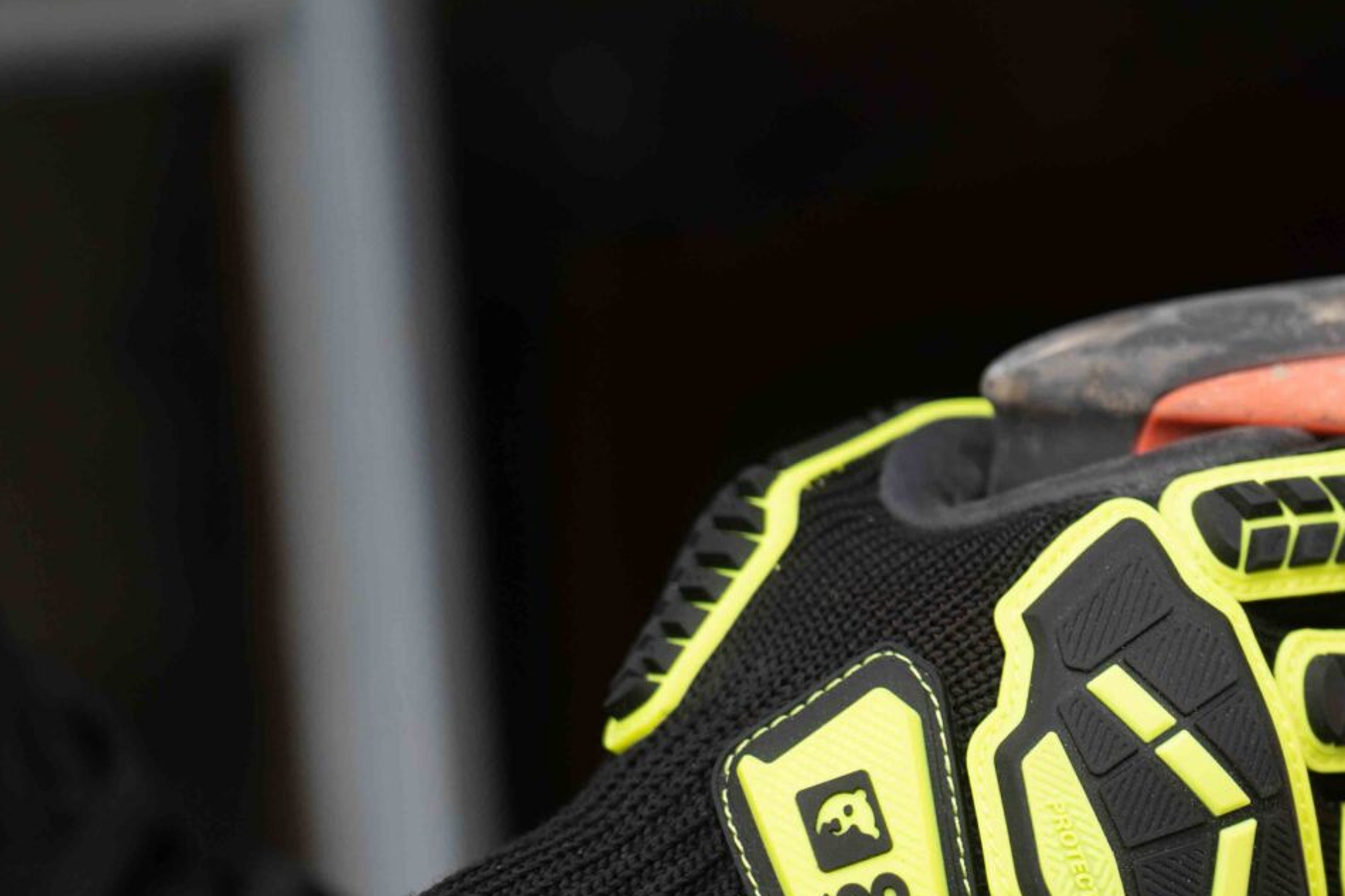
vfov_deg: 11.0
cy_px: 845
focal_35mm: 124
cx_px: 1642
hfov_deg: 15.9
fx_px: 4632
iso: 400
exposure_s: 1/1250
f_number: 2.8
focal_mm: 46
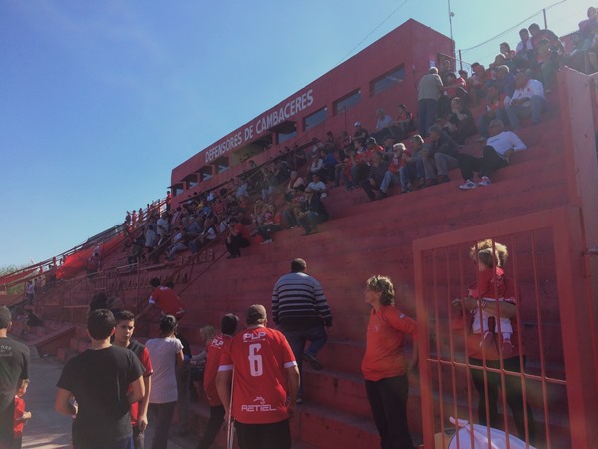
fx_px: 518
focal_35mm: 30
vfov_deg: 46.8
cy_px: 224
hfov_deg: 60.0
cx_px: 299
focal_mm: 4.12
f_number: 2.2
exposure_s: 1/1208
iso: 32
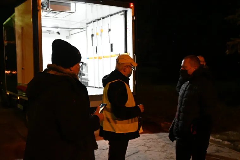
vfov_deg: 35.5
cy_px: 80
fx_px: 250
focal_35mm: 38
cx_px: 120
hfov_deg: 51.3
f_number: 4.2
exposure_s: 1/60
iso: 11400
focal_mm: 25
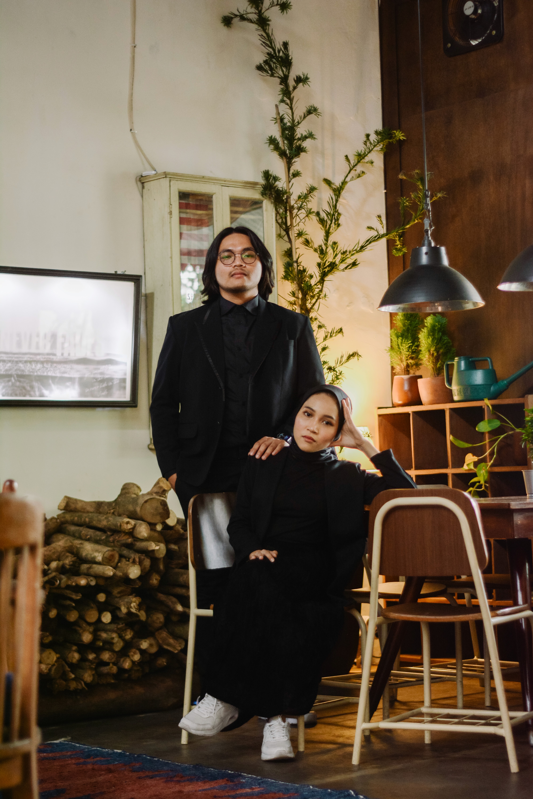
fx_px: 1665
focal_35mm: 75
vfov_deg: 27.0
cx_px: 266
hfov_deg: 18.2
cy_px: 400
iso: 640
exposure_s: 1/100
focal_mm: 50
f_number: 1.8
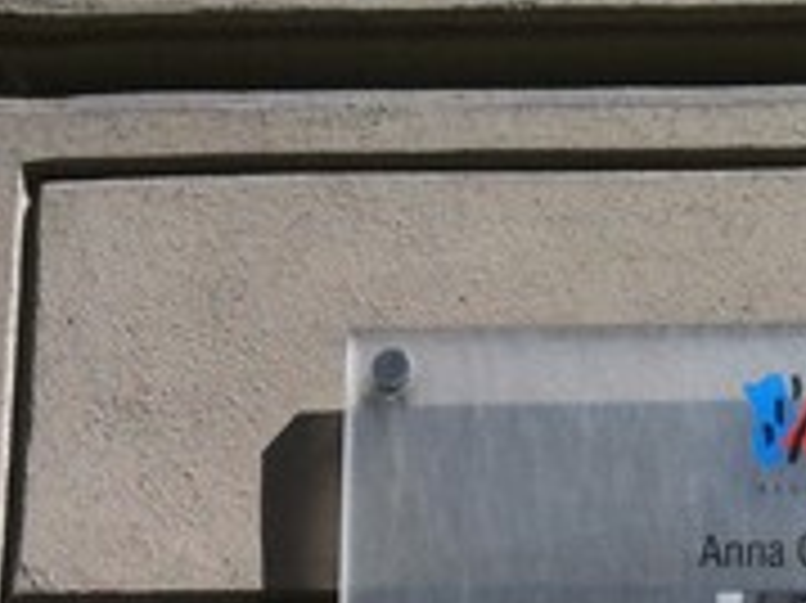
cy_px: 940
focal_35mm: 117
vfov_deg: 12.0
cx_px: 770
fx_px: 2722
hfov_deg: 16.6
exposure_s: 1/943
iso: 80
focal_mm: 3.85
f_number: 2.8
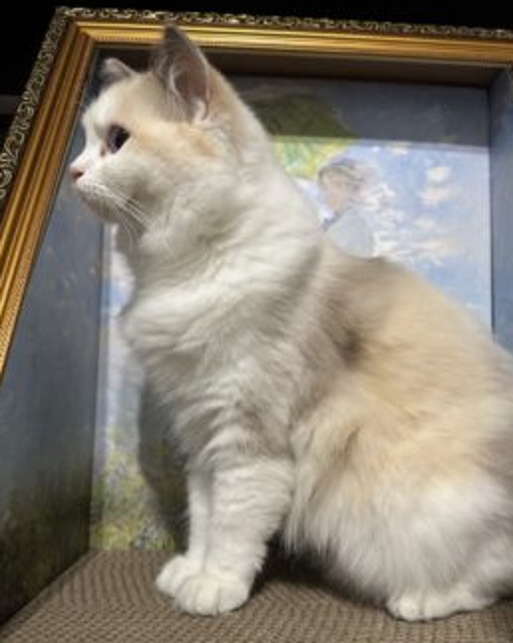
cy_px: 374
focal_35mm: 29
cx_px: 296
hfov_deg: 49.7
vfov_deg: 60.1
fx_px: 551
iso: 320
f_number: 1.78
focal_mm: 6.86
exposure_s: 1/60
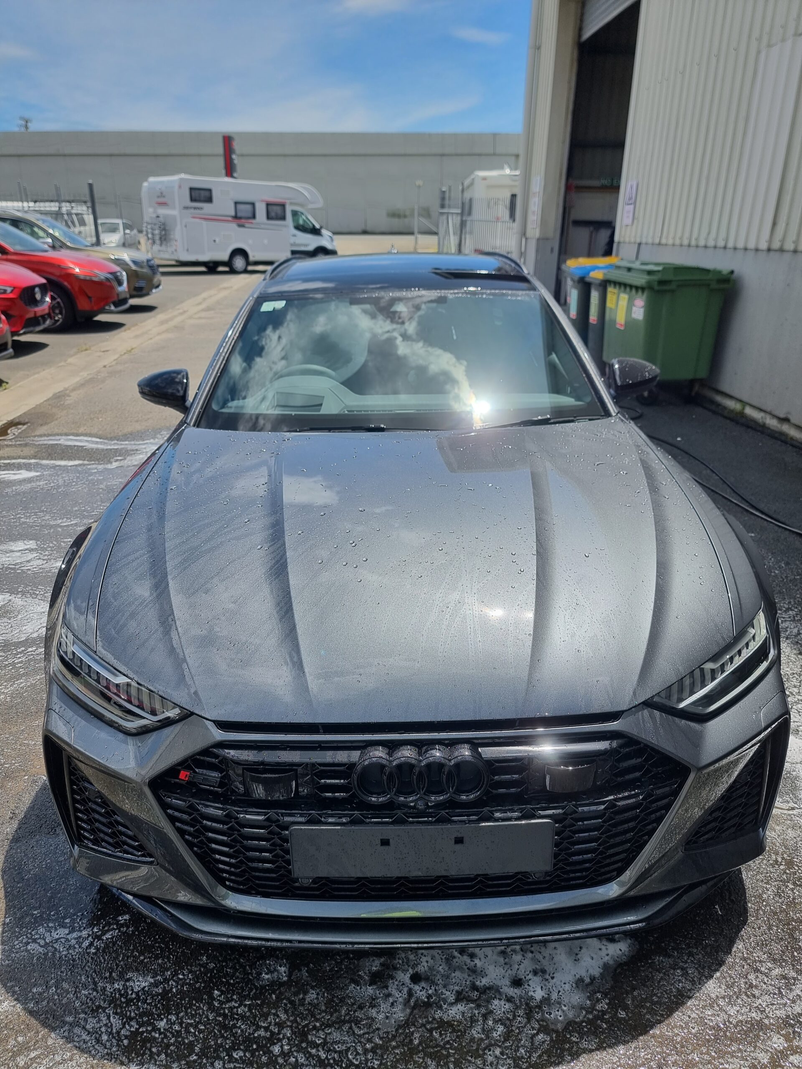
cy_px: 534
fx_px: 741
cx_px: 401
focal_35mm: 24
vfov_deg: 71.6
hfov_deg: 56.8
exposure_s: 1/954
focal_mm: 6.7
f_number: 1.8
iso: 50
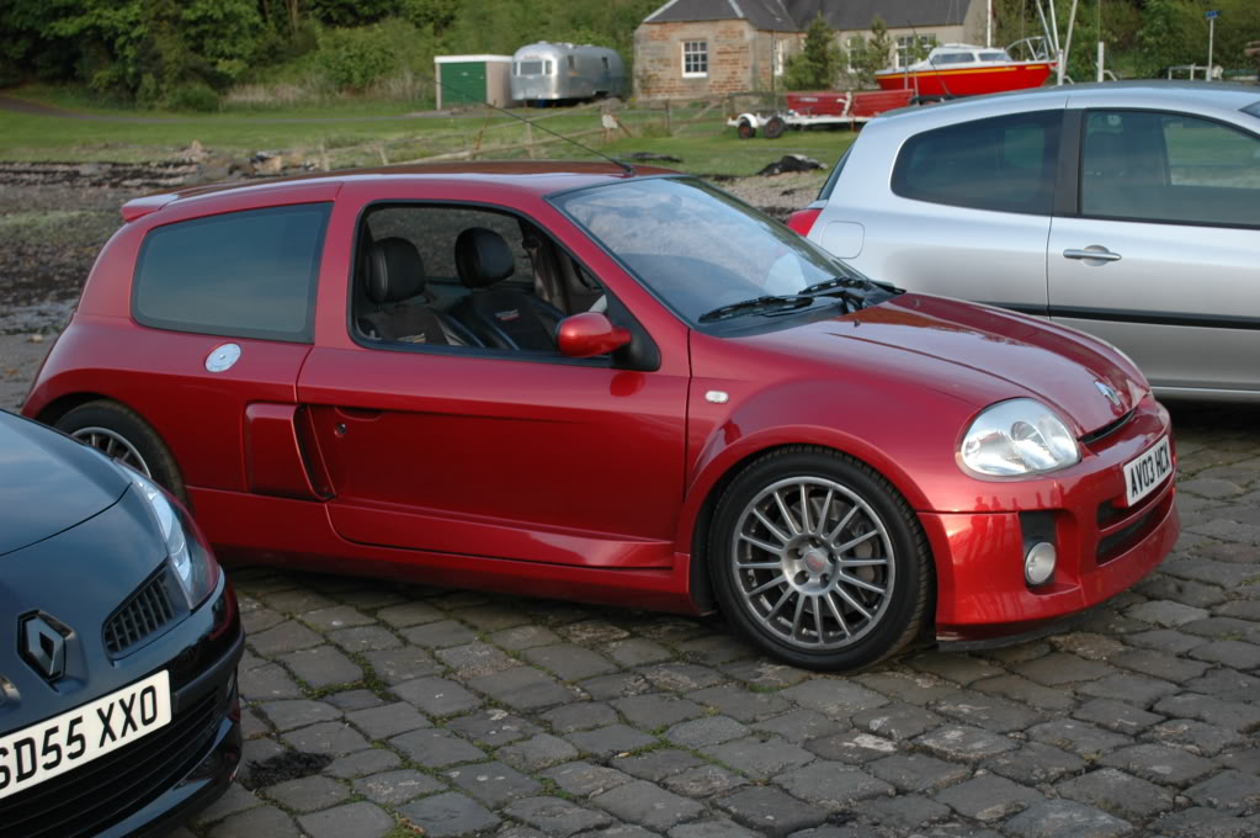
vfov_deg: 25.7
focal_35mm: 52
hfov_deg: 37.9
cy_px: 419
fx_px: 1836
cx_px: 630
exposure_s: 1/125
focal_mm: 35
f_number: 5.3
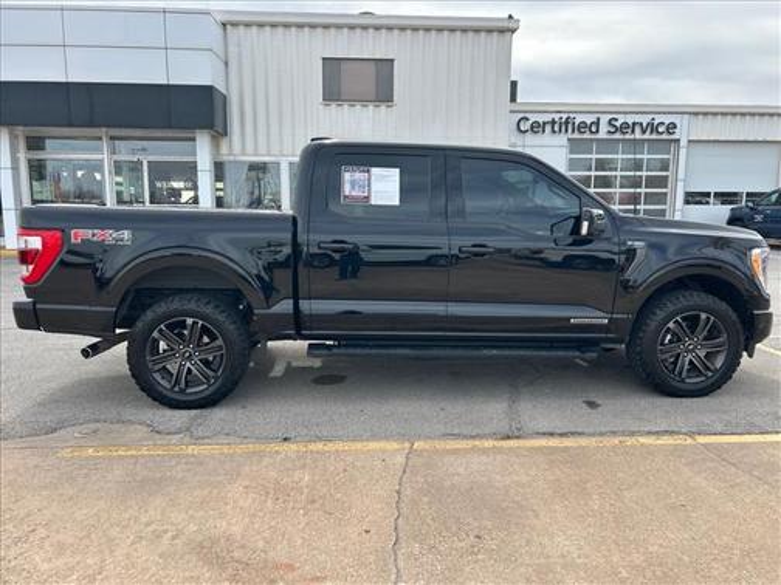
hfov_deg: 67.3
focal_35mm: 26
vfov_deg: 53.1
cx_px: 390
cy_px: 292
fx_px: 587
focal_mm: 5.7
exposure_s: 1/1377
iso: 50
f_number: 1.5
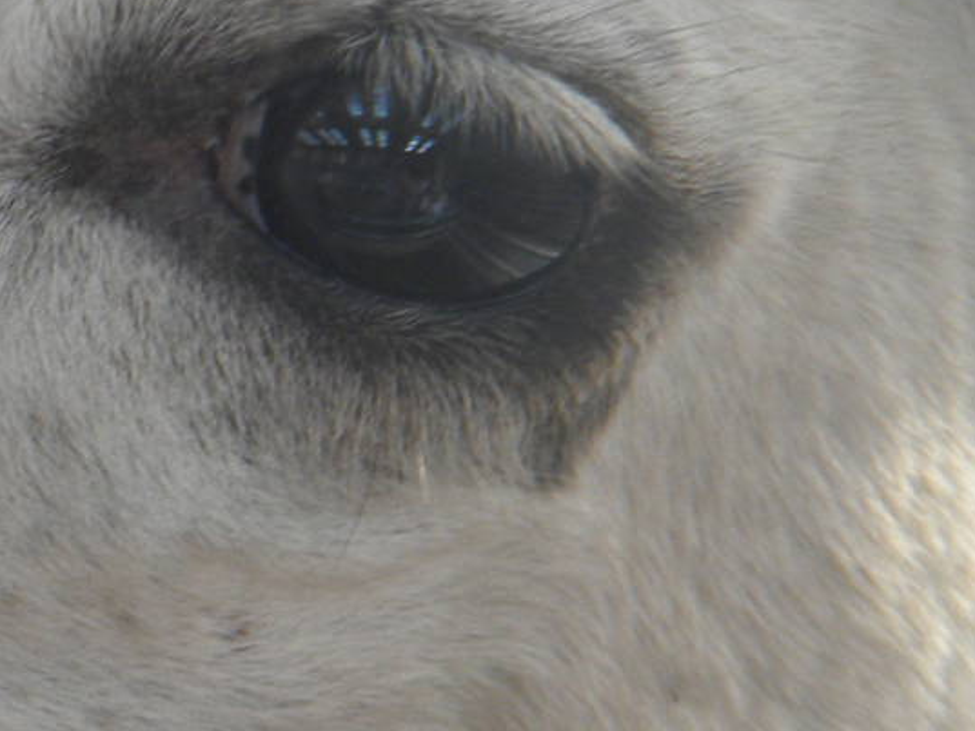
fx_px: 12424
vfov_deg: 3.4
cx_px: -2
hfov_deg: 4.5
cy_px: 542
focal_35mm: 441
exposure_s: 1/60
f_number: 5
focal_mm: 26.8
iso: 130
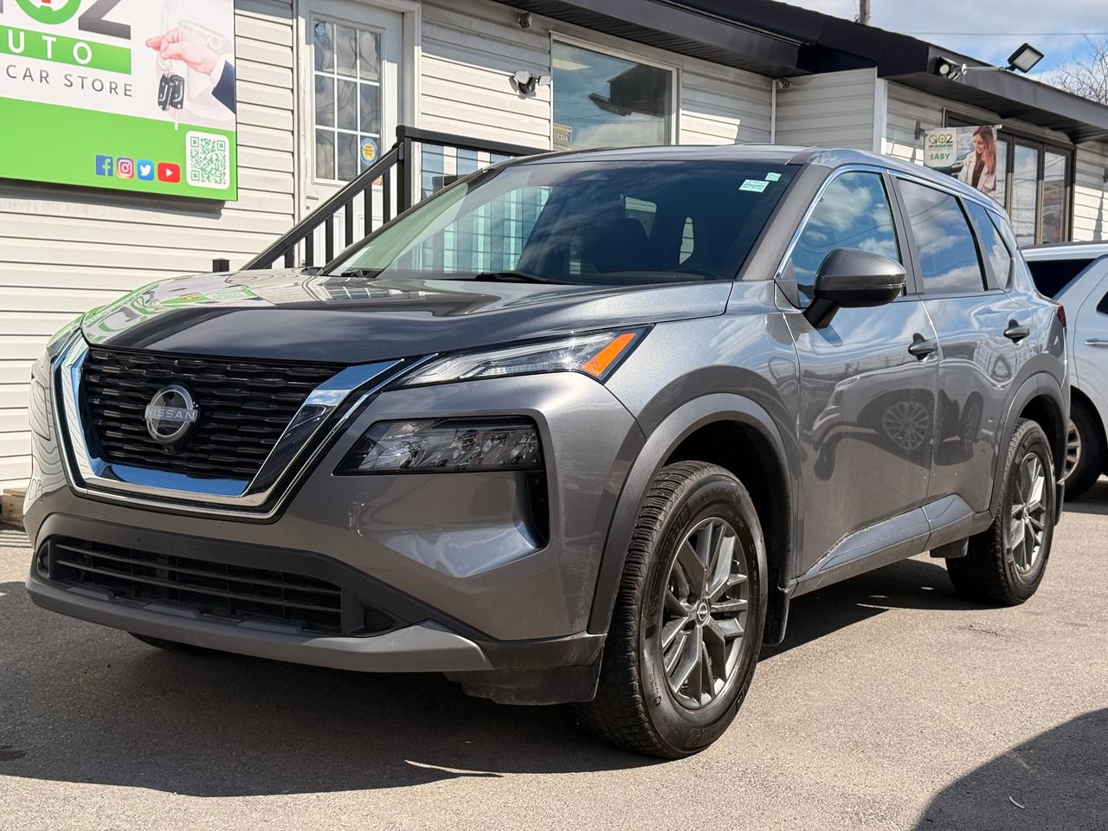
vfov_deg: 30.3
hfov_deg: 39.7
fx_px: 1536
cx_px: 554
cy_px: 416
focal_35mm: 48
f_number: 1.78
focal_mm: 6.76
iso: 80
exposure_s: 1/5587
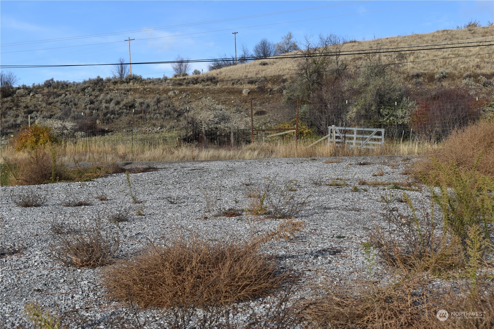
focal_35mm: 57
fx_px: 782
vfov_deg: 23.8
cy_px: 164
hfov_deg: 35.1
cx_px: 247
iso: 100
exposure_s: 1/250
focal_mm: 38
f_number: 8
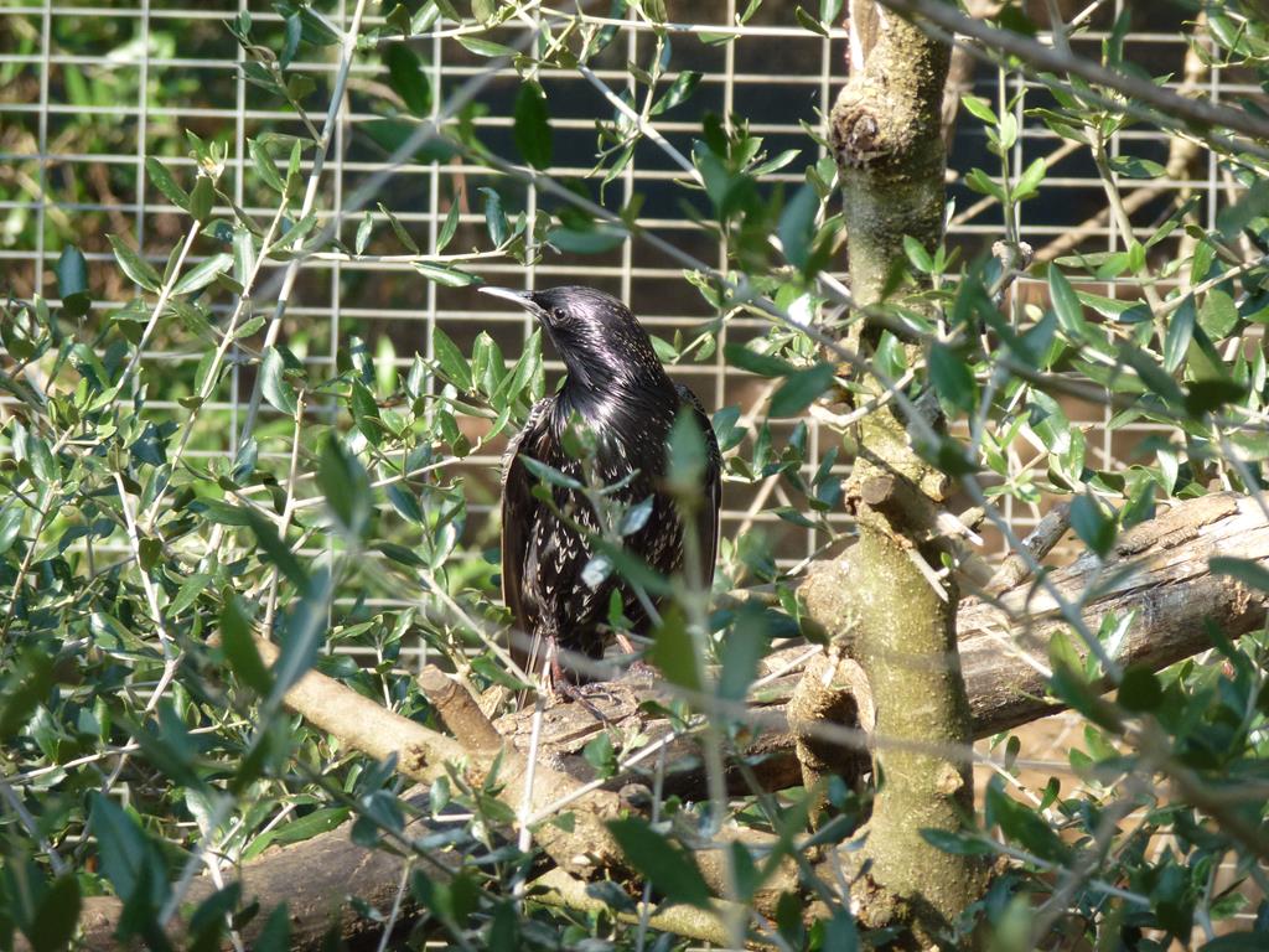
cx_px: 634
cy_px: 476
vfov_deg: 4.5
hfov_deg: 6.1
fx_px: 11988
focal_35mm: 327
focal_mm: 58.6
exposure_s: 1/125
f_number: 5.8
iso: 160
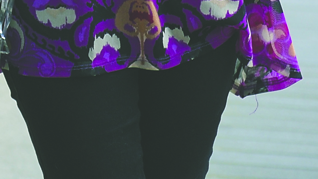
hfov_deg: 4.7
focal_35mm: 455
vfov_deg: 2.6
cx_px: -19
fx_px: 3837
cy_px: -279
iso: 200
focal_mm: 82
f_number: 5
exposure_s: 1/400
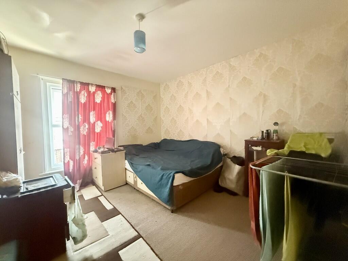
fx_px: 141
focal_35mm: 14
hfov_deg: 102.1
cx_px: 174
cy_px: 130
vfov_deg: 85.7
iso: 1250
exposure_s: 1/60
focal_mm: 2.22
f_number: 2.2
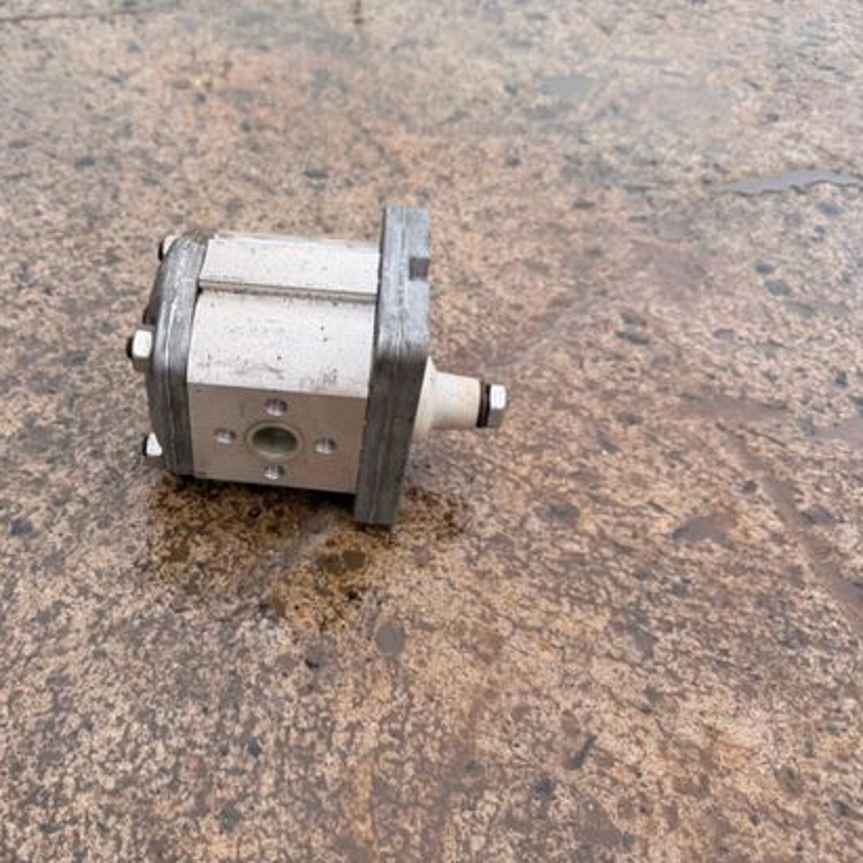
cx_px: 269
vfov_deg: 52.5
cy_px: 401
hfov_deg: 51.3
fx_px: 874
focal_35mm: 31
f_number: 1.78
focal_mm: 6.76
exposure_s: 1/1046
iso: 80
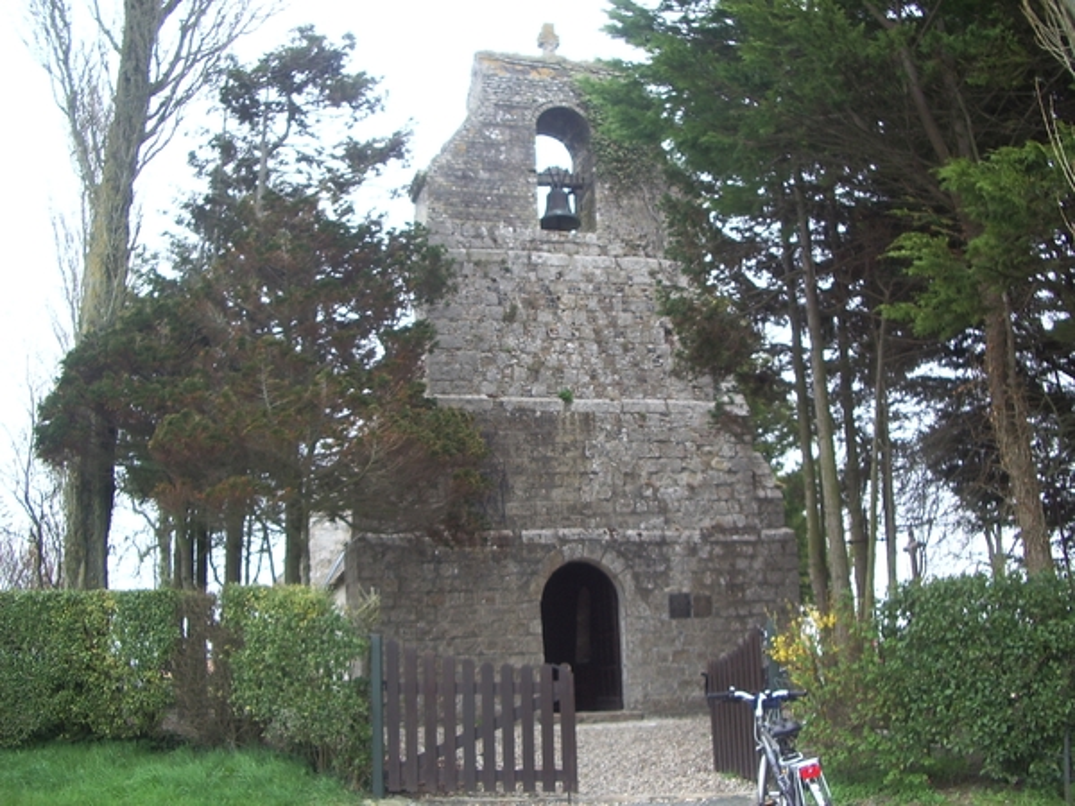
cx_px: 538
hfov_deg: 49.0
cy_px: 403
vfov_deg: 37.7
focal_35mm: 38
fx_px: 1180
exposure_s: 1/100
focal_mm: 5.8
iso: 50
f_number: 2.6
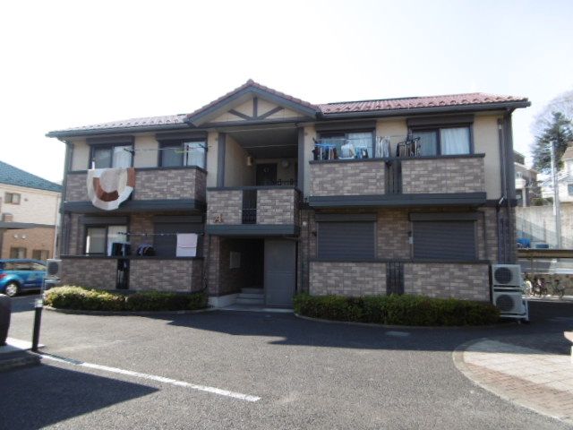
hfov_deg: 71.6
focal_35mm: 24
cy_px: 215
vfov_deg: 56.8
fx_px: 397
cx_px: 286
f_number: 3.1
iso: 100
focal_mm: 4.3
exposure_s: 1/320
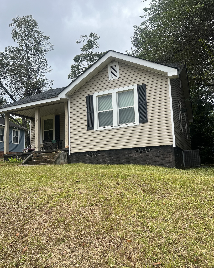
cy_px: 137
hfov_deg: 51.5
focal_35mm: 28
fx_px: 222
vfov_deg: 62.2
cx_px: 107
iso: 50
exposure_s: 1/2299
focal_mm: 5.7
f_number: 1.5
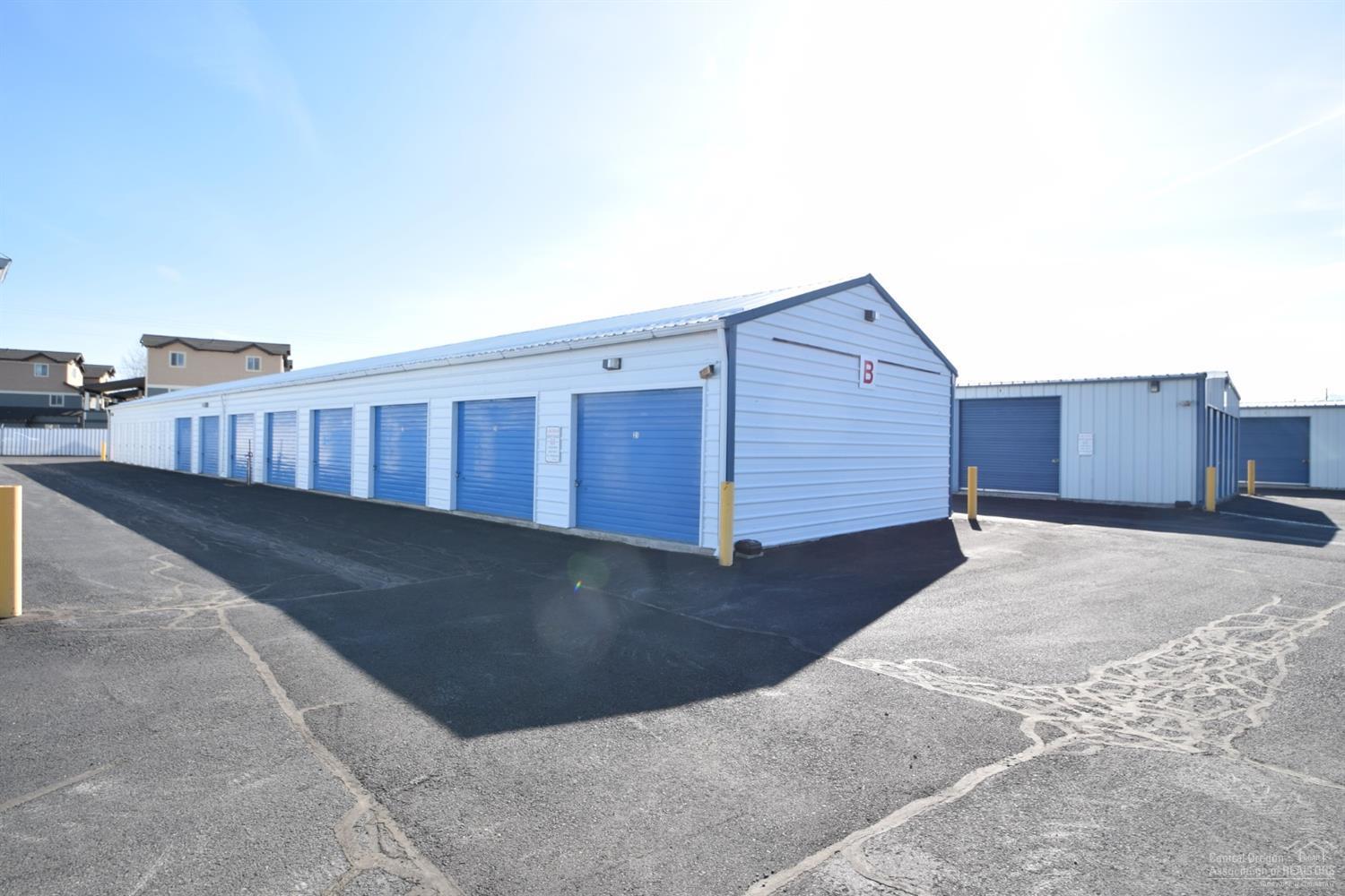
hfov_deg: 90.0
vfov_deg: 67.4
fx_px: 672
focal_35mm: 18
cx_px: 672
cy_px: 448
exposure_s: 1/250
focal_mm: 12
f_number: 8
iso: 200
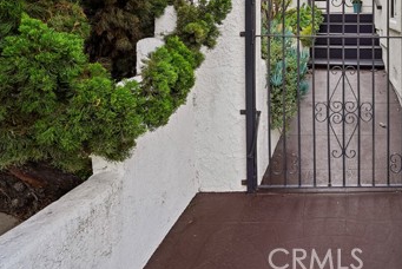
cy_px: 24
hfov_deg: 54.5
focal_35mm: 30
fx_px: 335
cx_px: 356
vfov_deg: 40.2
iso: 100
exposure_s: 1/50
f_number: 7.1
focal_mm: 16
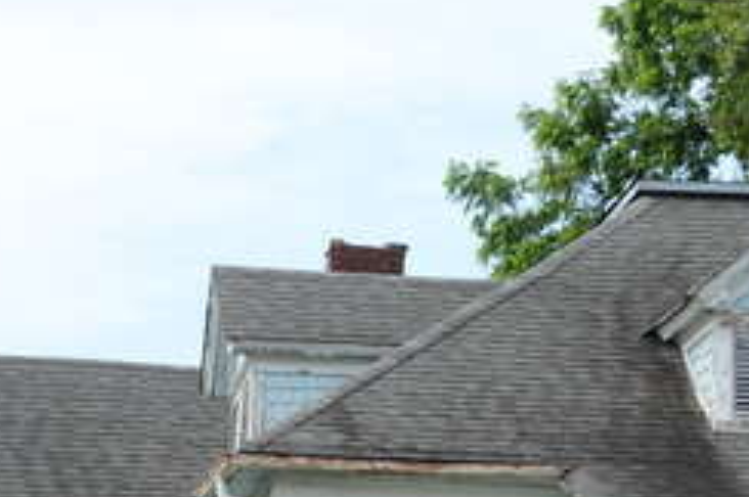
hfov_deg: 8.7
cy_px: 718
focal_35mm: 236
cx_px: 737
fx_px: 4904
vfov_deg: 5.8
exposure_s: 1/320
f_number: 8
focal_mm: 48
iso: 200
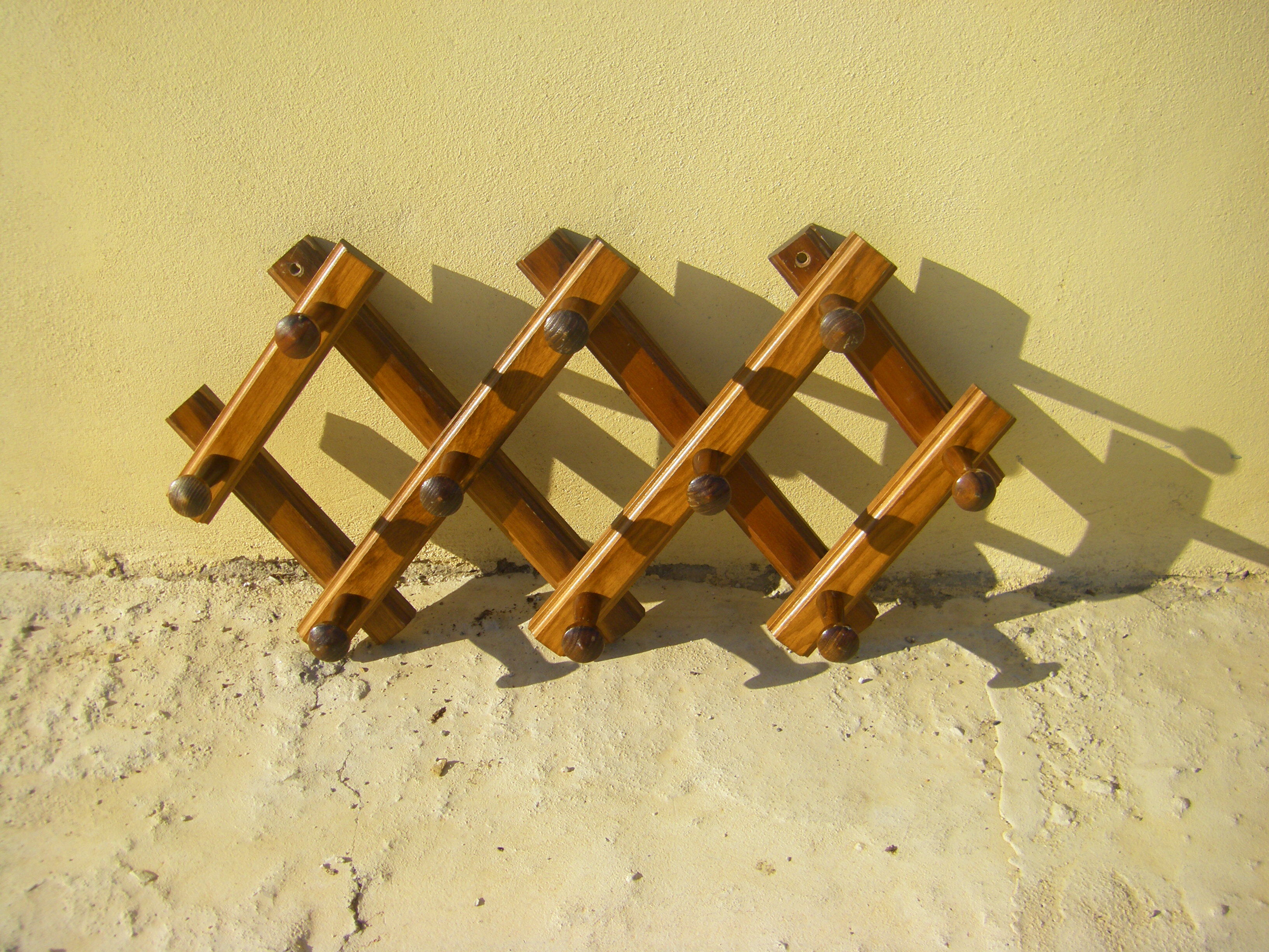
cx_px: 634
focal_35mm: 38
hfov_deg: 49.0
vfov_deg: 37.7
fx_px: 1393
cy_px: 476
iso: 64
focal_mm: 6.3
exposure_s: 1/200
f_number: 7
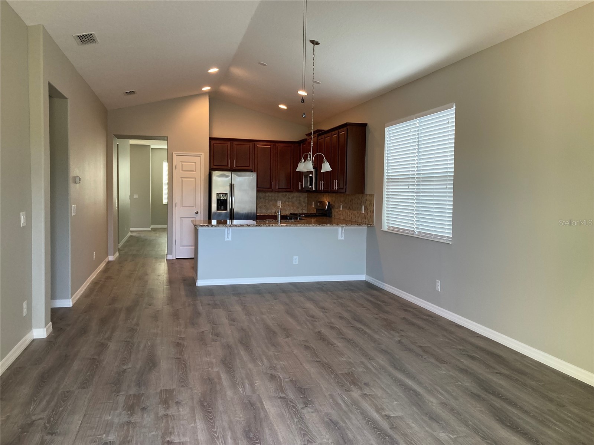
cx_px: 297
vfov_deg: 49.7
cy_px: 222
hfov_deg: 63.4
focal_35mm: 28
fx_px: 480
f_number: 1.8
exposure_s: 1/60
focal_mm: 3.99
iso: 125
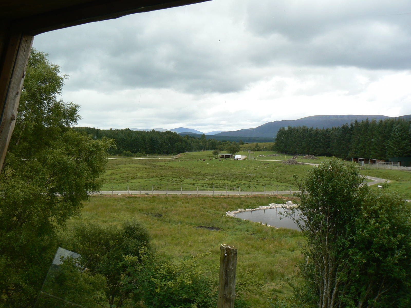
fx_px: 427
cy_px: 154
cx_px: 206
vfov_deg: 39.7
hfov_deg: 51.4
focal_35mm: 36
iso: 80
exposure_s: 1/200
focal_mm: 6
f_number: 5.6
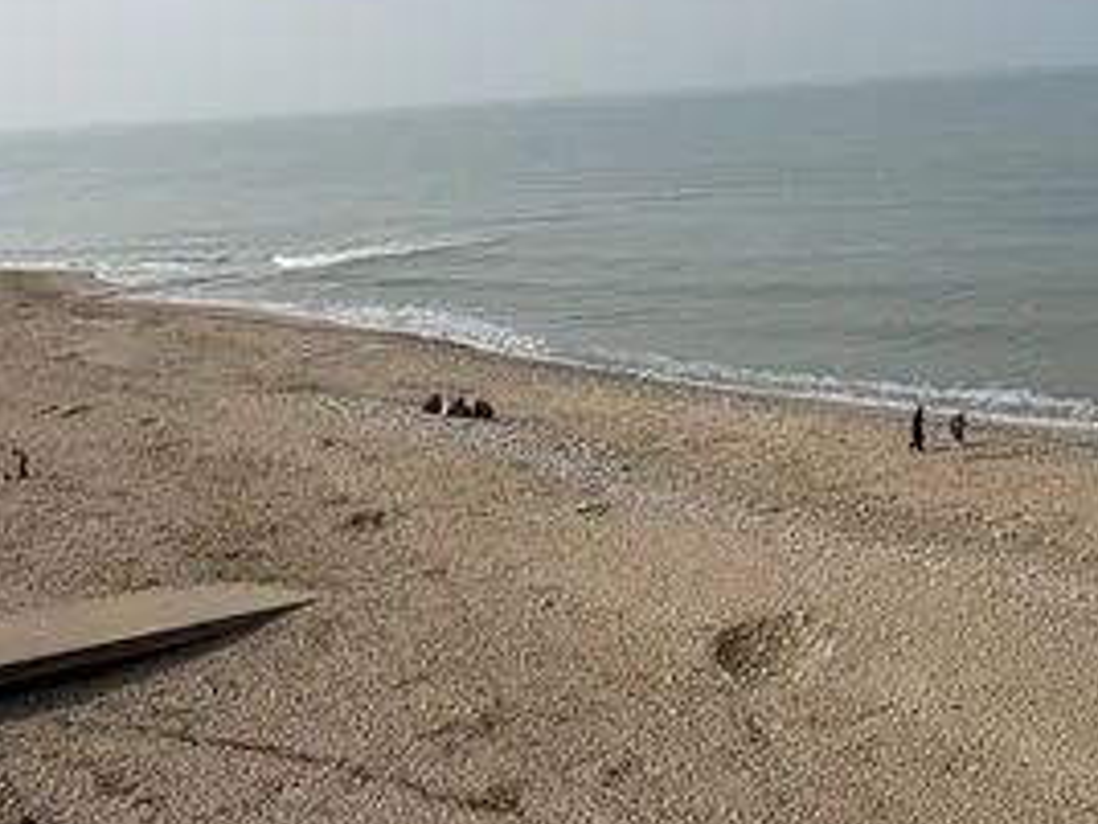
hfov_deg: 39.6
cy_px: 240
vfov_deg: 30.5
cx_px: 787
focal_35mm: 47
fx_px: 1491
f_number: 2.2
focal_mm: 2.22
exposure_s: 1/1431
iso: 20
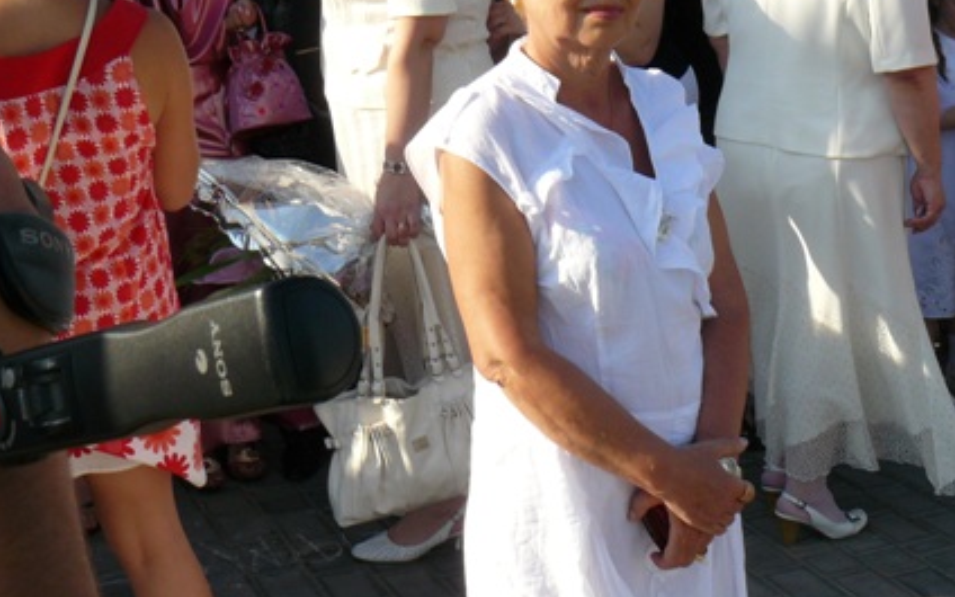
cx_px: 604
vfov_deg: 20.1
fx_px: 1666
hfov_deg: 31.8
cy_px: 110
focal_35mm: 64
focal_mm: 6.6
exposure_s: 1/250
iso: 100
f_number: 5.6
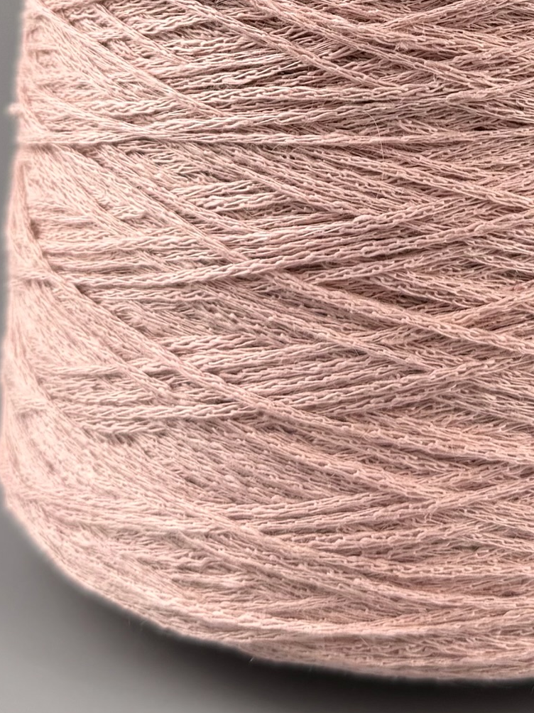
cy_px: 18
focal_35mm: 49
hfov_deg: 28.4
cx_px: 496
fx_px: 1008
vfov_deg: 35.6
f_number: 1.78
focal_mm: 6.76
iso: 80
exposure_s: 1/695
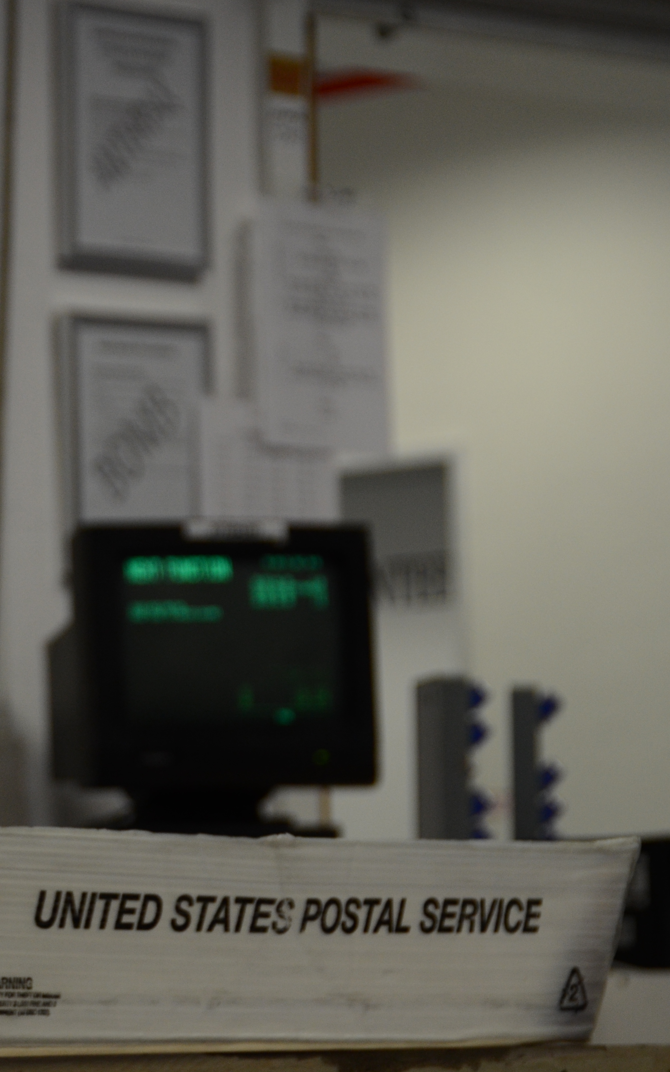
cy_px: 534
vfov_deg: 11.0
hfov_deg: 6.9
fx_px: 5551
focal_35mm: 190
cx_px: -55
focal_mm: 82
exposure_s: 1/125
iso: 800
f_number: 5.3
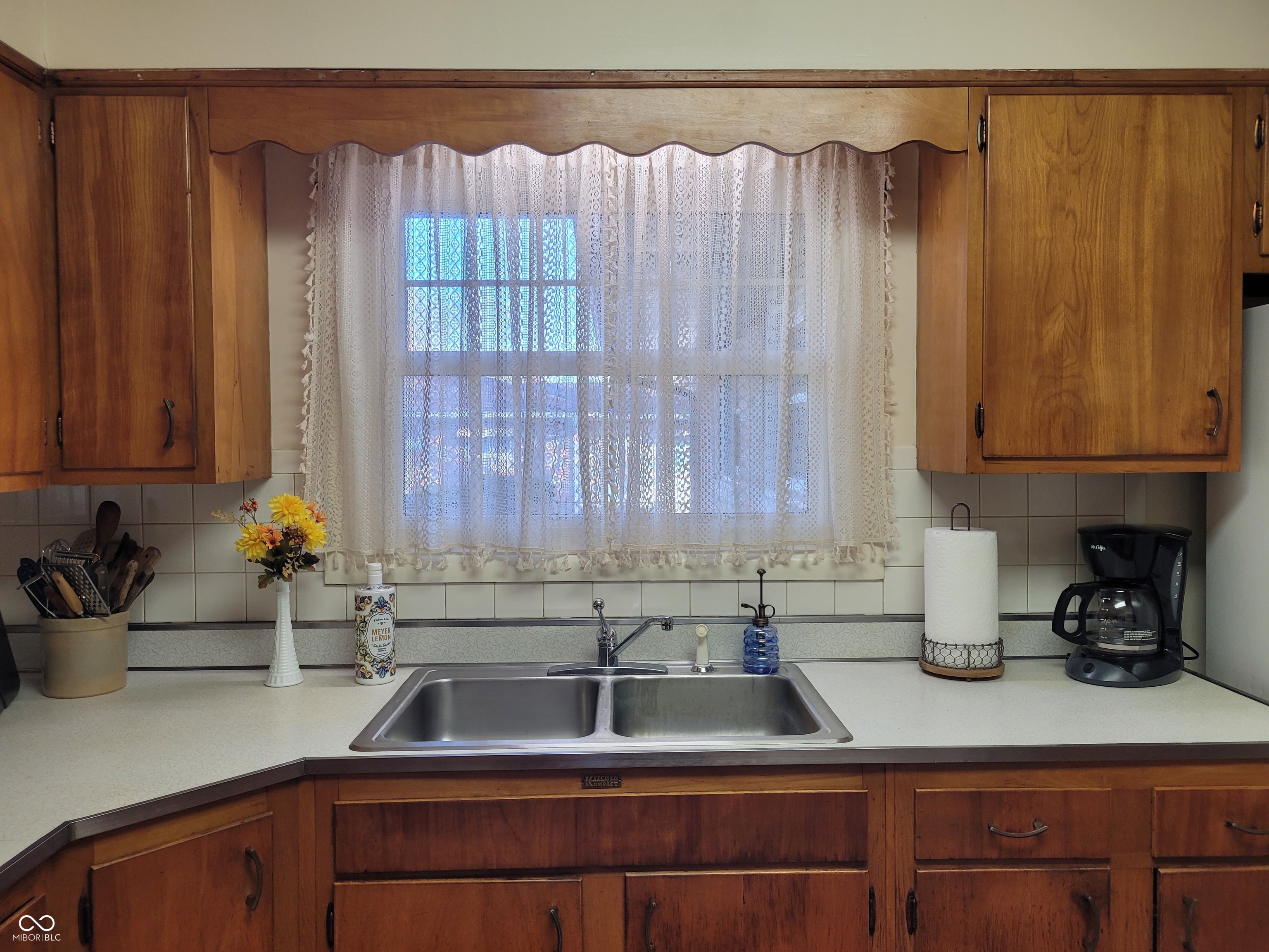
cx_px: 634
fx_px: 953
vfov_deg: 53.1
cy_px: 476
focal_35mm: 26
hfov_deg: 67.3
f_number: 1.8
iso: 100
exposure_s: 1/120
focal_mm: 5.4
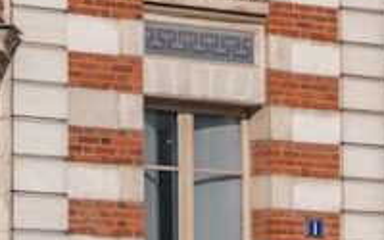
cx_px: 108
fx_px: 3067
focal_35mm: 293
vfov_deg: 4.3
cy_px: -424
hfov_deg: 7.2
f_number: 2.8
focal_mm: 51.9
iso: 100
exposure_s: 1/5000
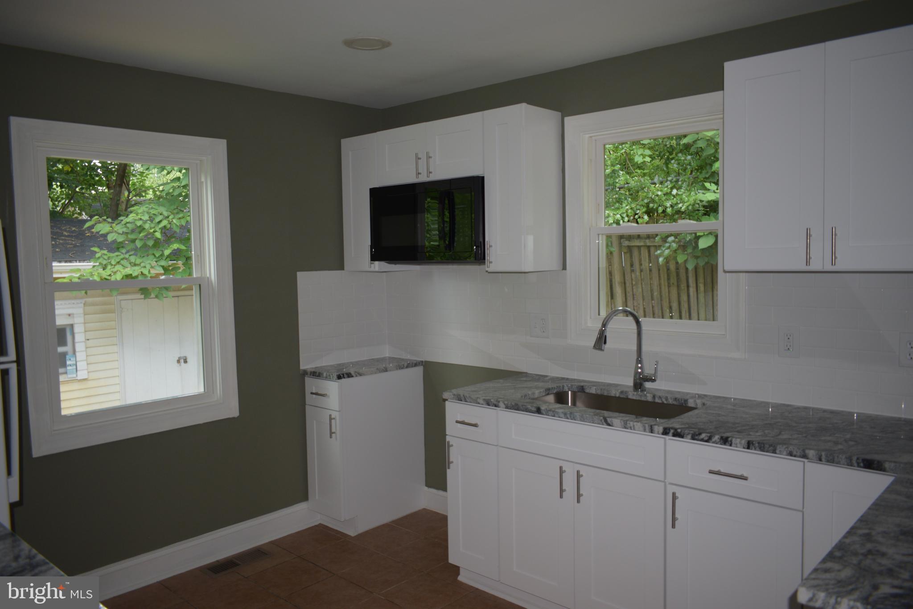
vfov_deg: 47.9
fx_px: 685
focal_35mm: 27
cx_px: 456
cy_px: 304
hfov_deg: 67.4
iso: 220
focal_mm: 18
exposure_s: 1/60
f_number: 3.5
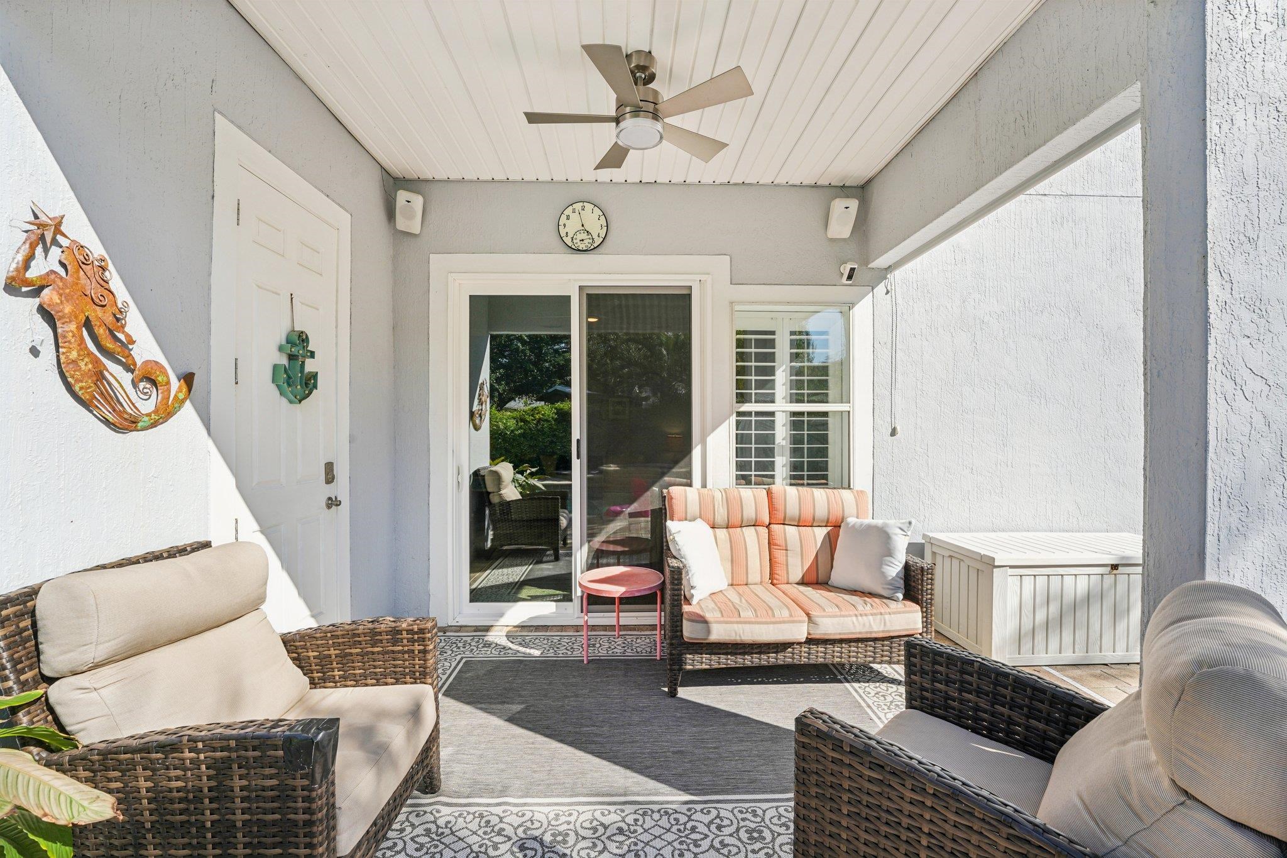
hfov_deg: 104.3
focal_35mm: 14
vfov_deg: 81.2
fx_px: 500
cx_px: 644
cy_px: 429
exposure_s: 1/60
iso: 100
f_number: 11
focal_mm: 14
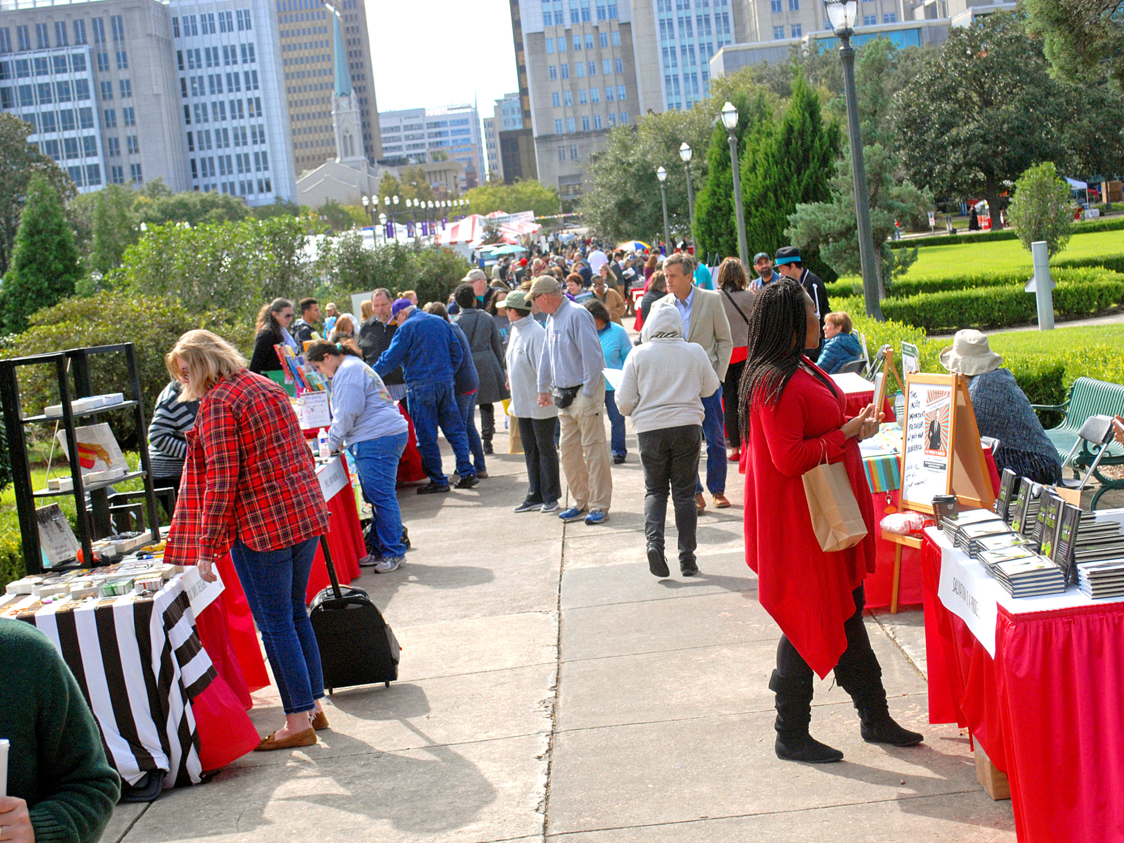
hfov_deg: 29.8
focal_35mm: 65
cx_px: 617
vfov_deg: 22.6
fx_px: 2111
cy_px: 422
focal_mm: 40
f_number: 5.3
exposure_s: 1/800
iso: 400
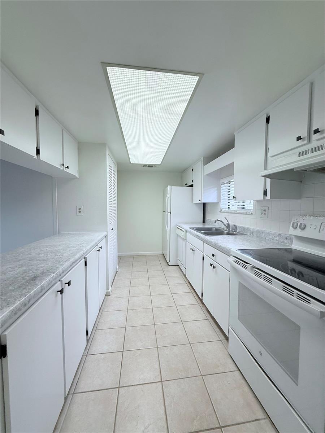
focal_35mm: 14
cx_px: 162
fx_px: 175
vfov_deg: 102.1
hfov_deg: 85.7
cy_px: 216
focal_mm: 2.22
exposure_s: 1/120
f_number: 2.2
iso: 100
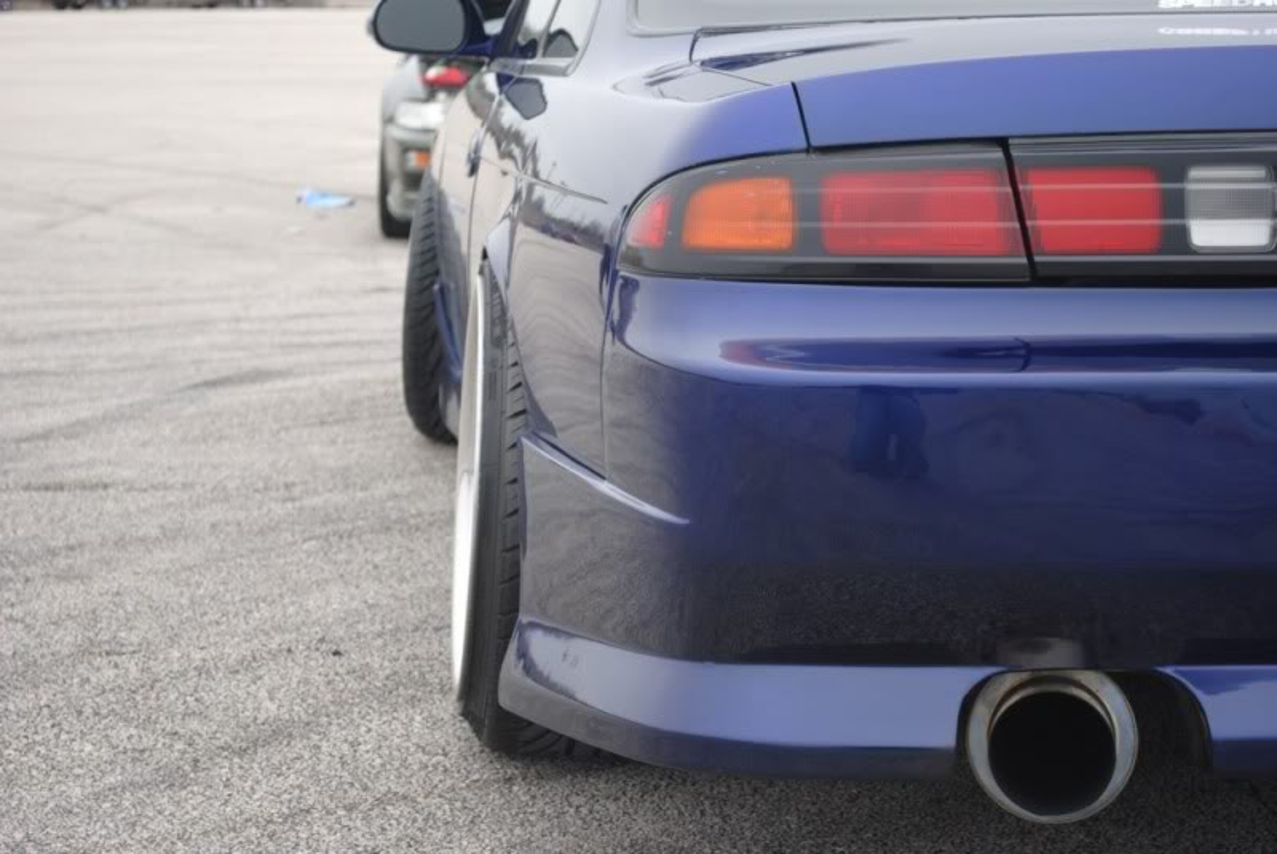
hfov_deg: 24.6
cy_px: 427
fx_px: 2929
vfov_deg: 16.6
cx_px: 638
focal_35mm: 82
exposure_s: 1/125
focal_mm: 55
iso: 250
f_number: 5.6
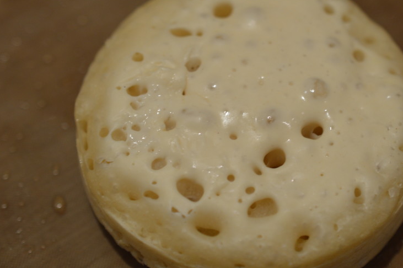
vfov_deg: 16.2
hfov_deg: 24.1
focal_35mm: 84
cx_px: 269
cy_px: 118
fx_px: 939
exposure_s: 1/60
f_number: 4
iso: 400
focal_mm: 40
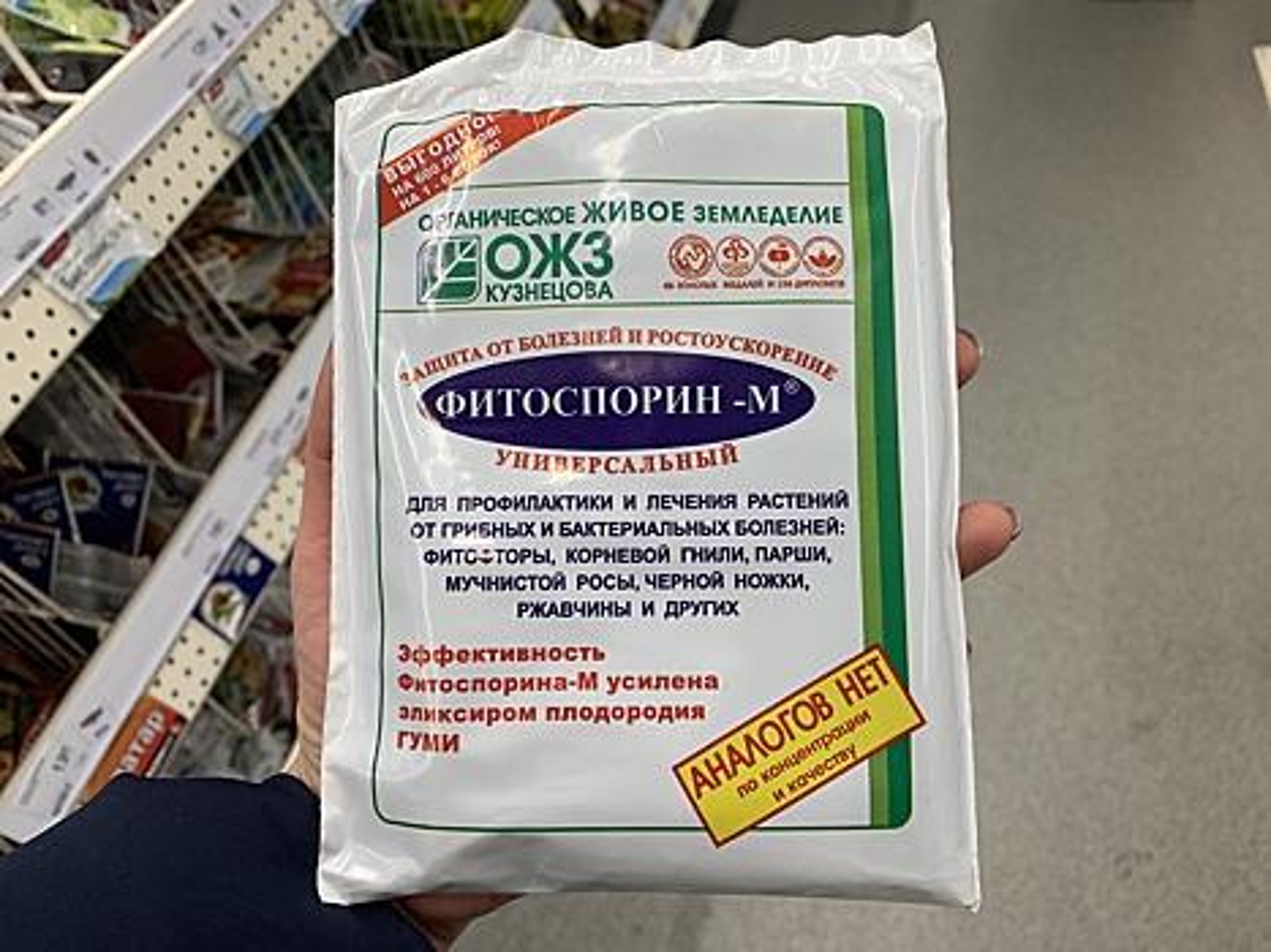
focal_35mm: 26
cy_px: 476
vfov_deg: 53.0
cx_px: 636
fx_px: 954
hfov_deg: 67.3
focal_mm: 4.25
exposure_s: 1/116
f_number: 1.8
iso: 100
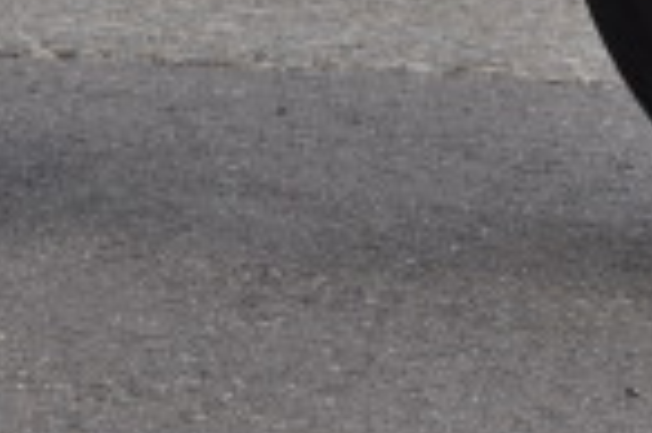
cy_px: -408
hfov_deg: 9.7
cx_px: -4
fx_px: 3817
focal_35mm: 211
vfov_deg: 6.3
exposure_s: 1/1600
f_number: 5.6
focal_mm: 32
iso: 400
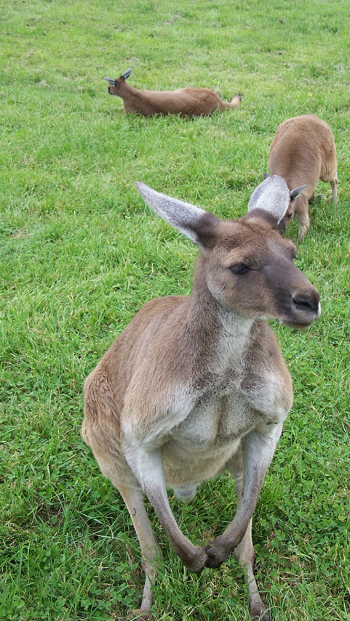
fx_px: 874
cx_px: 226
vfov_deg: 39.2
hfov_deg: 22.6
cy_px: 314
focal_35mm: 53
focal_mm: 8
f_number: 3.2
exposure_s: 1/180
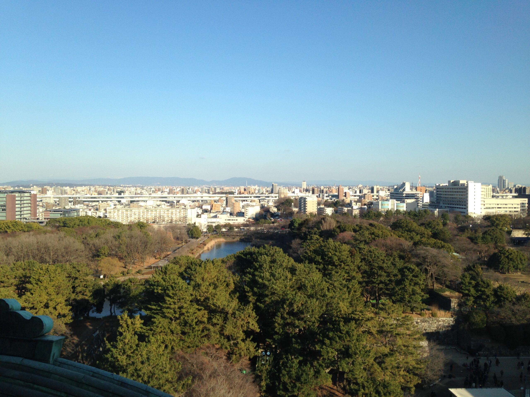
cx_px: 265
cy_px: 198
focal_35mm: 33
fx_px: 505
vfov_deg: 42.9
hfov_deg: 55.4
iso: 50
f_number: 2.4
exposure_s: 1/1130
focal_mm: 4.12
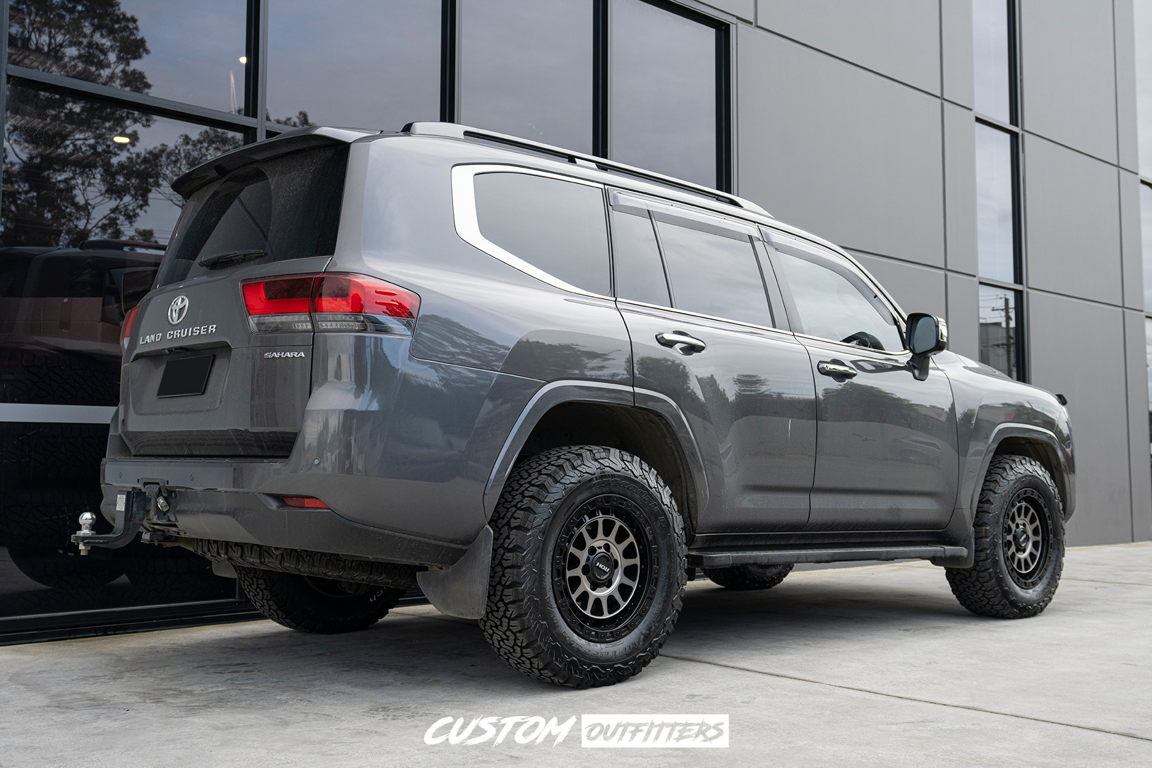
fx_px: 960
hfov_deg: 61.9
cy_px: 384
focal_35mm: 30
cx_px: 576
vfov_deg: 43.6
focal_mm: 30
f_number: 4.5
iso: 200
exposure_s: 1/160
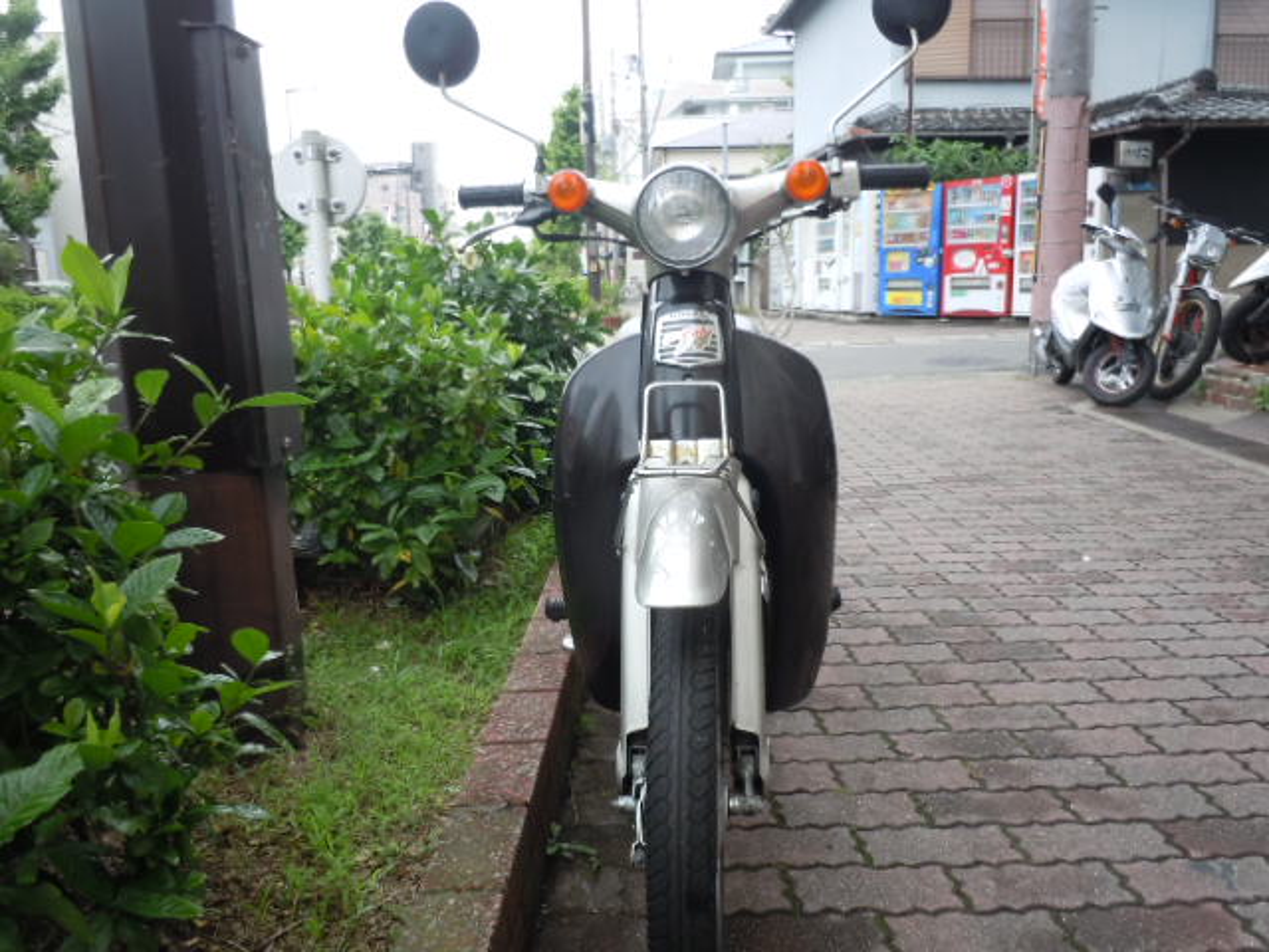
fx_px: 1026
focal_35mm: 28
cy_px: 476
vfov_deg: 49.7
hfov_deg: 63.4
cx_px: 634
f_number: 3.7
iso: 100
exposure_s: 1/60
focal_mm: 5
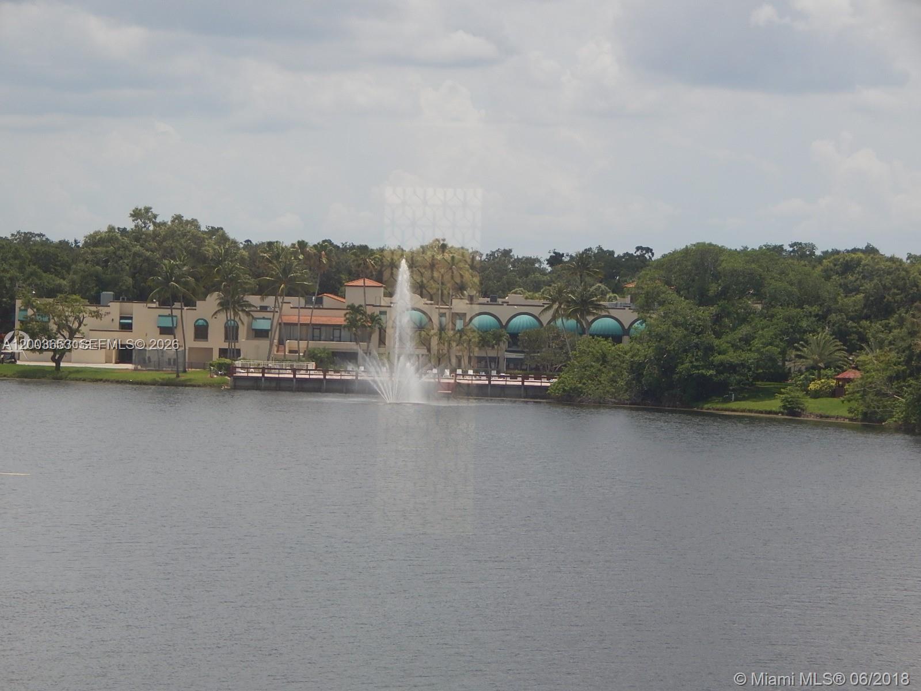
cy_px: 346
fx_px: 3485
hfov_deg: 15.1
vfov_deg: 11.3
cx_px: 460
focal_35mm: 131
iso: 125
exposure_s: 1/250
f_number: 4.8
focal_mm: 23.4
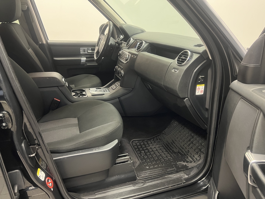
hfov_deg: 67.3
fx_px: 199
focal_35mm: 26
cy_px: 100
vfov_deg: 53.1
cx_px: 132
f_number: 1.5
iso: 400
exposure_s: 1/33
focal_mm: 5.7
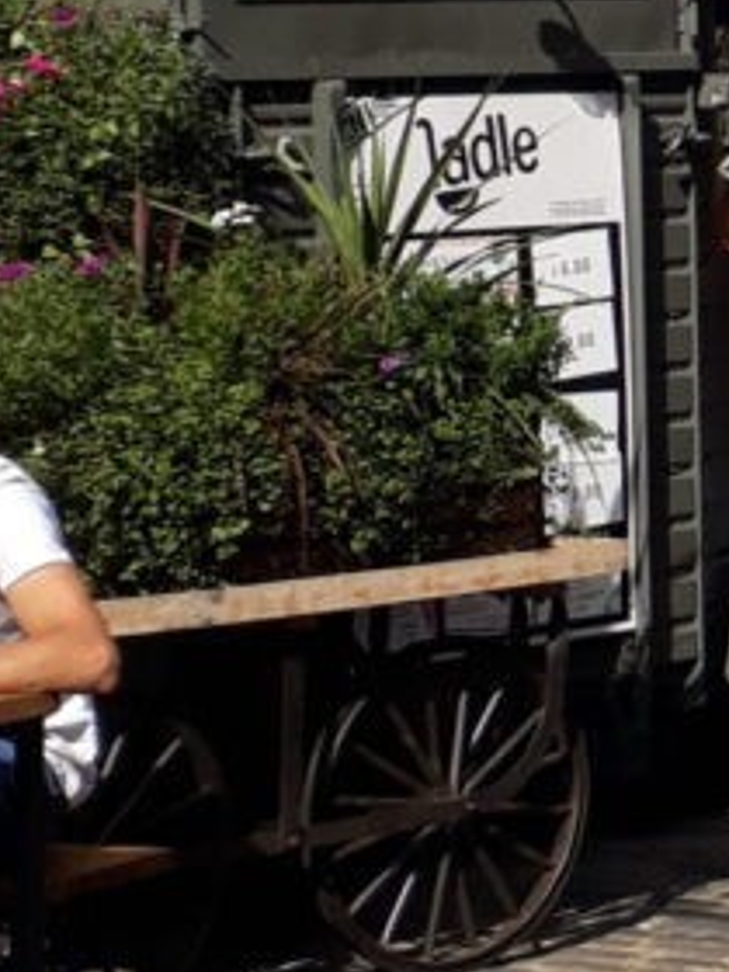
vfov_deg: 13.9
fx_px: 3903
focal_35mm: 139
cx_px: 1503
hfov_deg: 9.8
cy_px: -49
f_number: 1.9
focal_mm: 3.6
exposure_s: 1/1401
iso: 40
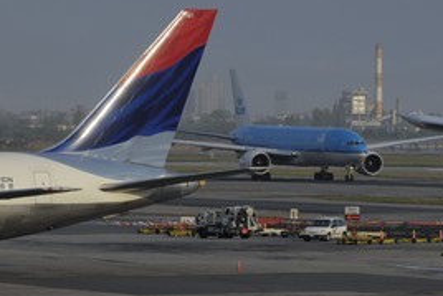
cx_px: 216
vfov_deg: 3.4
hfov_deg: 5.2
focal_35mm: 400
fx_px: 4925
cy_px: 182
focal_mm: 170
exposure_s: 1/250
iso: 100
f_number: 5.6
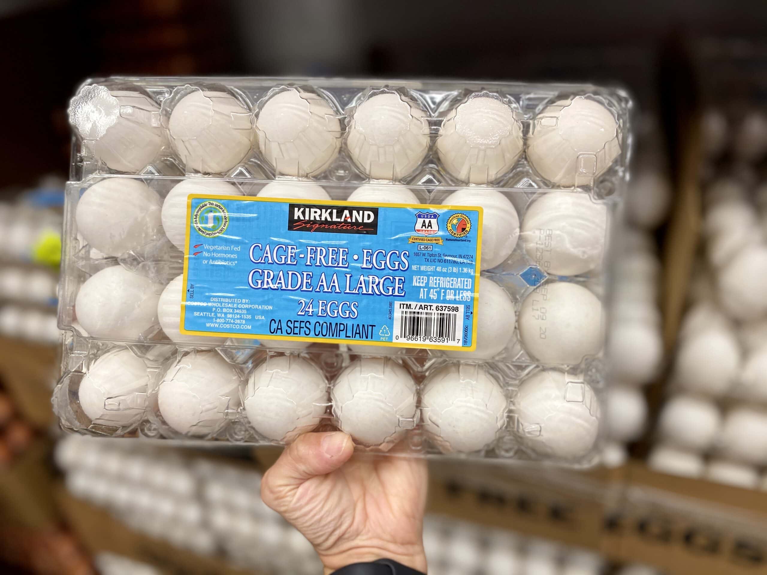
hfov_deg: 67.3
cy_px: 288
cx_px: 384
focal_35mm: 26
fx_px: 576
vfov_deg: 53.1
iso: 80
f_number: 1.8
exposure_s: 1/121
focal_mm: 4.25
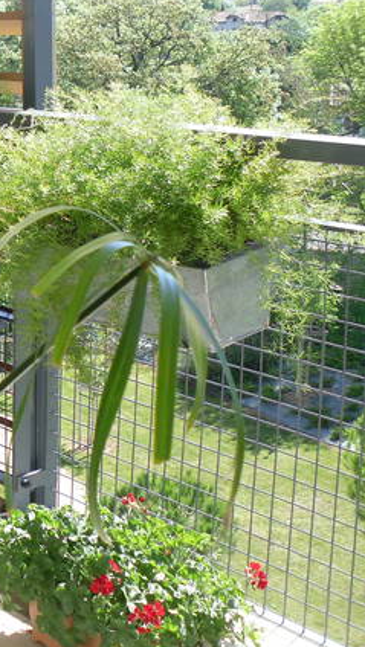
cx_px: -228
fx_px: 1220
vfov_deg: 29.6
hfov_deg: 15.3
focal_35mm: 71
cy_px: 237
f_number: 3
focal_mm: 6.3
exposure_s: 1/245
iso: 80
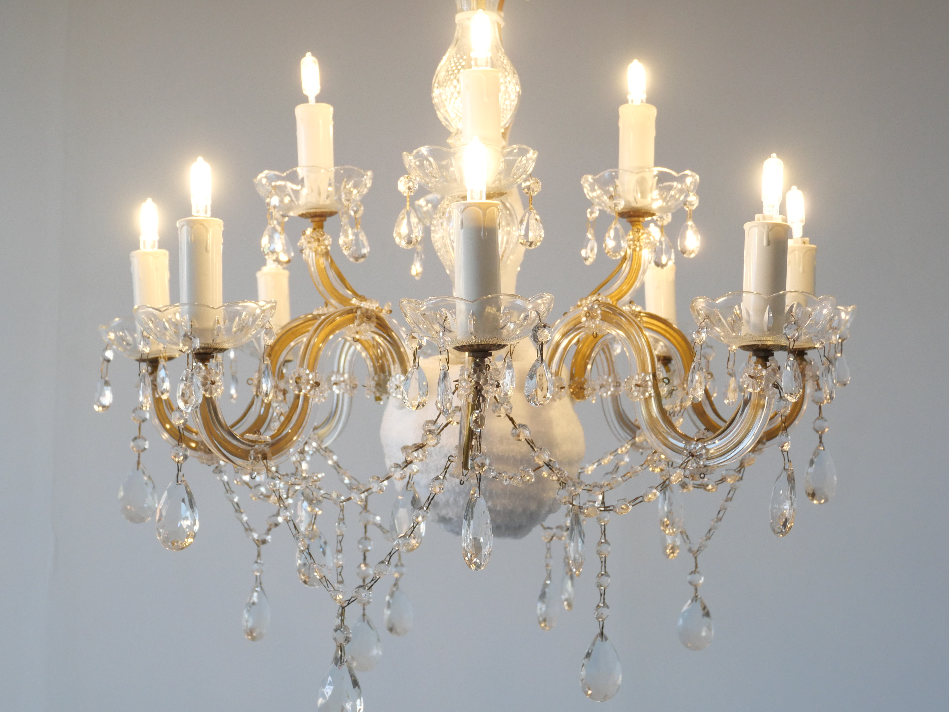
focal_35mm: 47
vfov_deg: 30.8
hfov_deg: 40.4
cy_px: 308
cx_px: 452
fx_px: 1288
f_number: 4.2
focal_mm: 18
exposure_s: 1/60
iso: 640
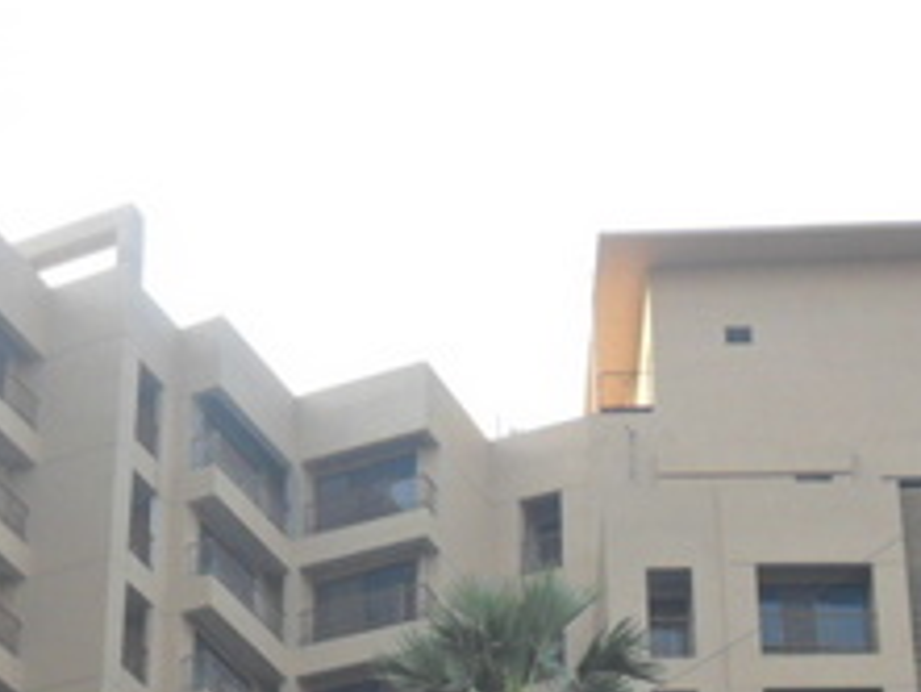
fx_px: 2848
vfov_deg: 13.6
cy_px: 742
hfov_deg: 17.8
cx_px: -71
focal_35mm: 107
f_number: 4
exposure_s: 1/180
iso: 100
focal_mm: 6.6
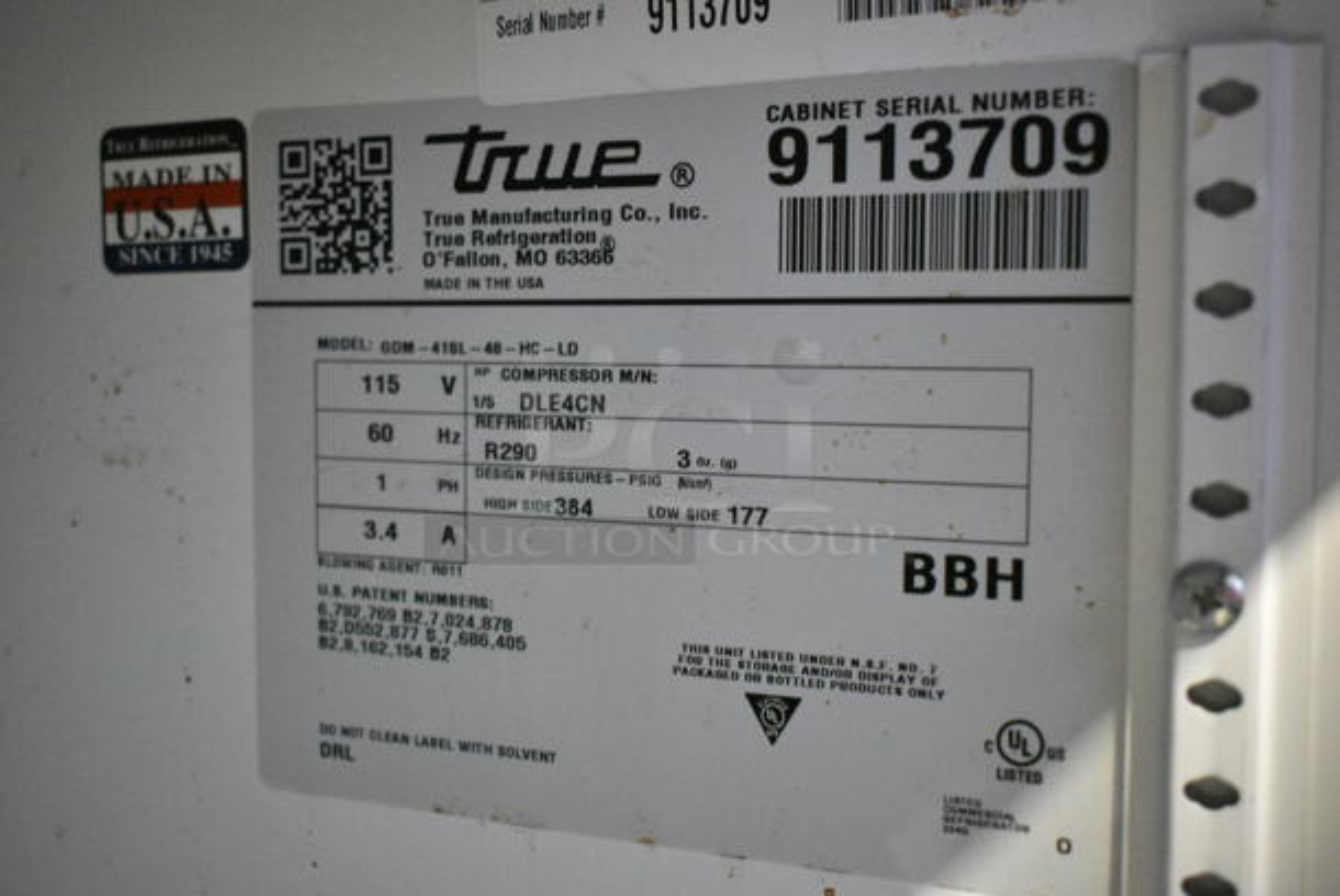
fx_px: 1621
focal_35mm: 44
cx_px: 670
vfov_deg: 30.9
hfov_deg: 44.9
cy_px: 448
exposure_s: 1/80
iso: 6400
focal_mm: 29
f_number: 4.5
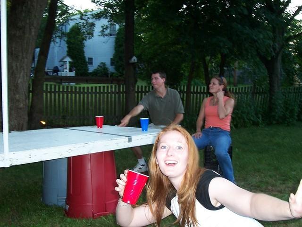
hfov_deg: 41.2
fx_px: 401
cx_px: 151
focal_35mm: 46
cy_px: 114
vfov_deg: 31.5
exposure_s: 1/60
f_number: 3
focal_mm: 7
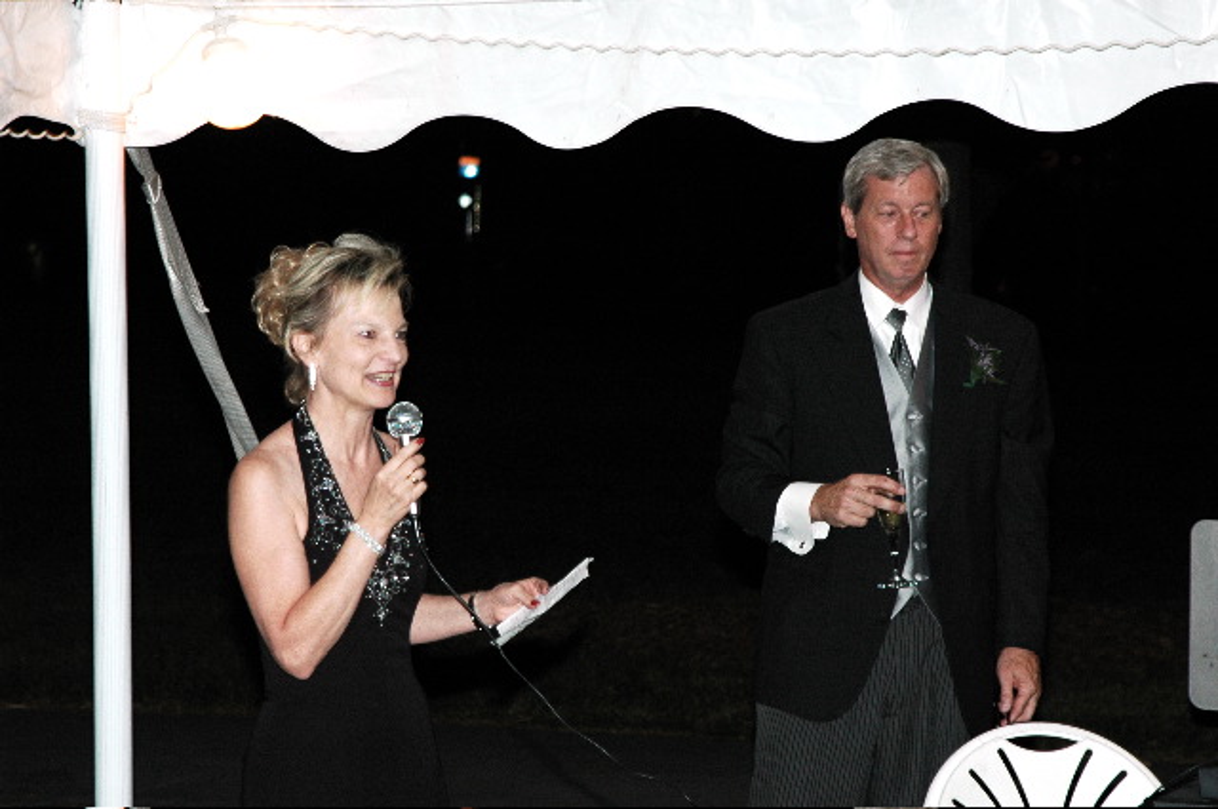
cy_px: 404
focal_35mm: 142
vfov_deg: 9.6
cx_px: 609
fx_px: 4815
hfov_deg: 14.4
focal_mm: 95
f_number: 5.6
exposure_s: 1/60
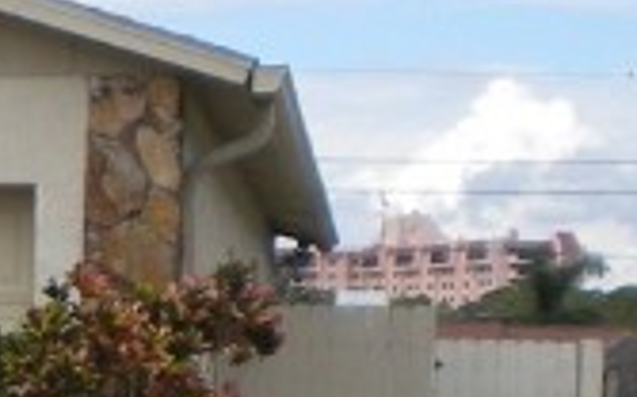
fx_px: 3954
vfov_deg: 5.7
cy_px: 641
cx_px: -763
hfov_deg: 8.6
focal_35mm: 228
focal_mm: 6.3
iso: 80
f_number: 4.6
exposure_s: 1/610
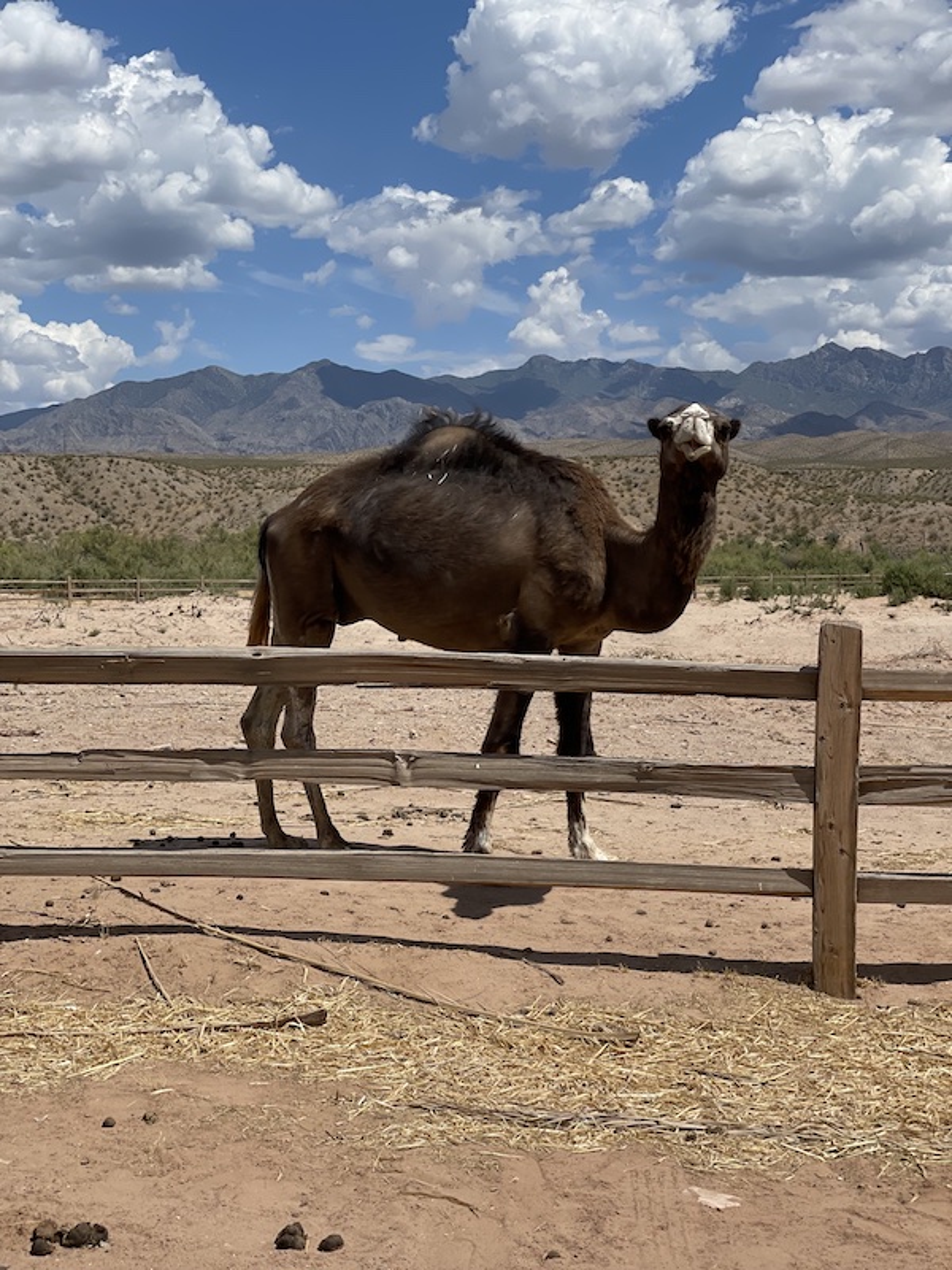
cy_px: 635
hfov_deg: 28.0
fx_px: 1907
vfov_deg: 36.8
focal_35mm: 52
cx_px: 476
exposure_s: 1/3984
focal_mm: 6
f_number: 2
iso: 32
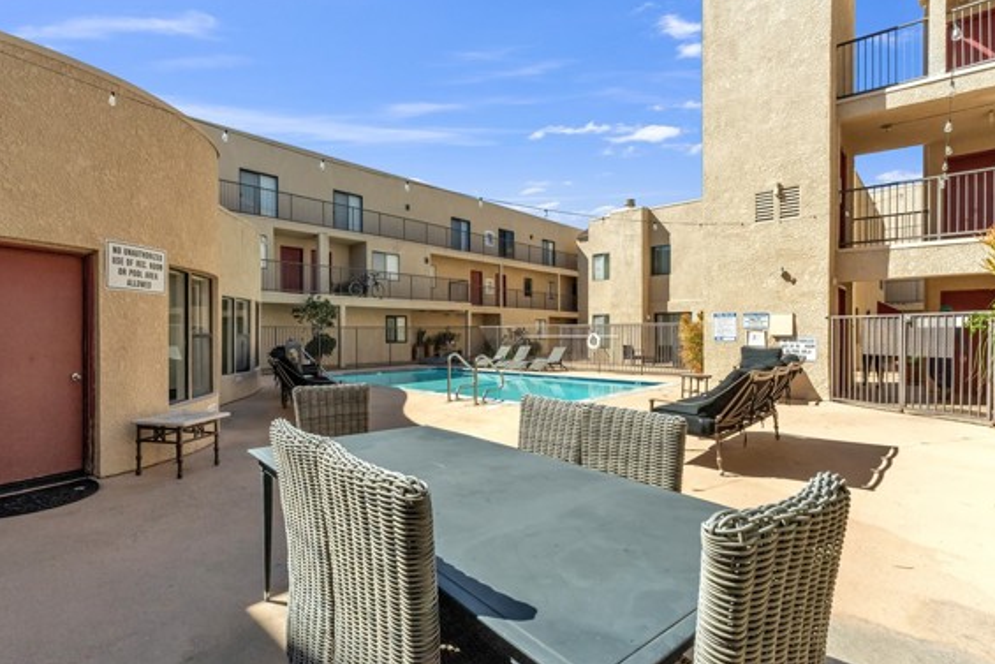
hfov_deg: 93.2
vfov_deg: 70.5
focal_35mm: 17
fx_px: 470
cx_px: 475
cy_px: 339
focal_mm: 10
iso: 1600
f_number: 9
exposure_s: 1/3200
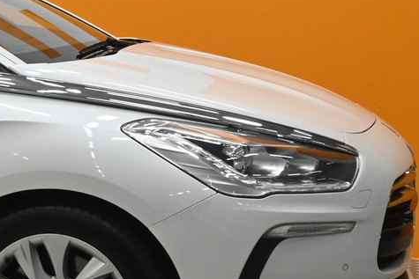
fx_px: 1370
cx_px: -153
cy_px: 62
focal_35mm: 118
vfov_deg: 11.6
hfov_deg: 16.3
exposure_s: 1/160
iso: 1600
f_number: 6.3
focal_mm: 23
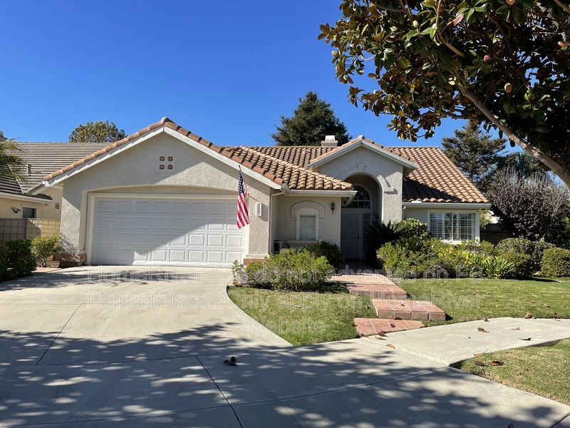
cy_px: 214
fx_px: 428
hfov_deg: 67.3
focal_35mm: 26
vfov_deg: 53.1
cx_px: 285
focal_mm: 4.2
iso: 32
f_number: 1.6
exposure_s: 1/2959
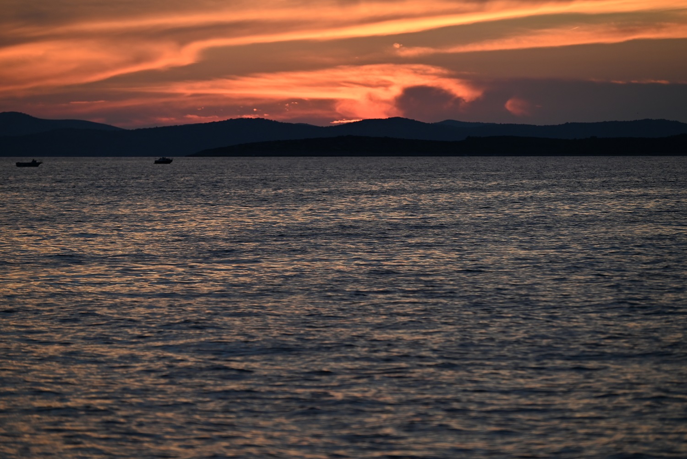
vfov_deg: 7.6
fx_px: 3436
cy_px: 230
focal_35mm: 180
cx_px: 344
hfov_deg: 11.4
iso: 400
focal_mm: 180
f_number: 5
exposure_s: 1/640
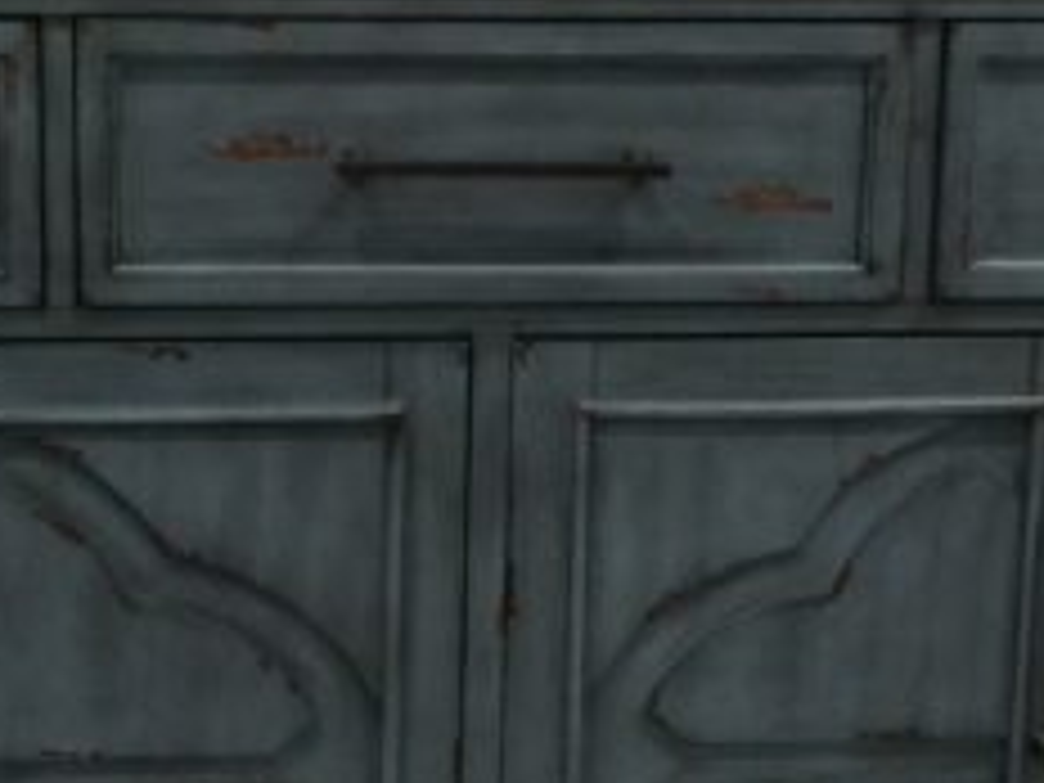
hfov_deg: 20.4
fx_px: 2895
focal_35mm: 96
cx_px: 400
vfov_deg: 15.4
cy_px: 450
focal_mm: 4.15
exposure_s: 1/33
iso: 80
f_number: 2.2
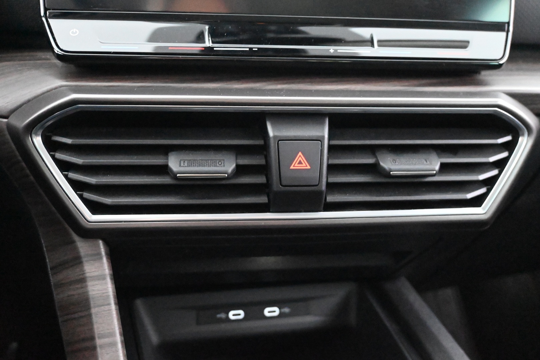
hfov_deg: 59.5
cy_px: 180
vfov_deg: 41.7
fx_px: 472
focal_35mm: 32
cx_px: 270
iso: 22800
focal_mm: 21
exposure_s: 1/30
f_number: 4
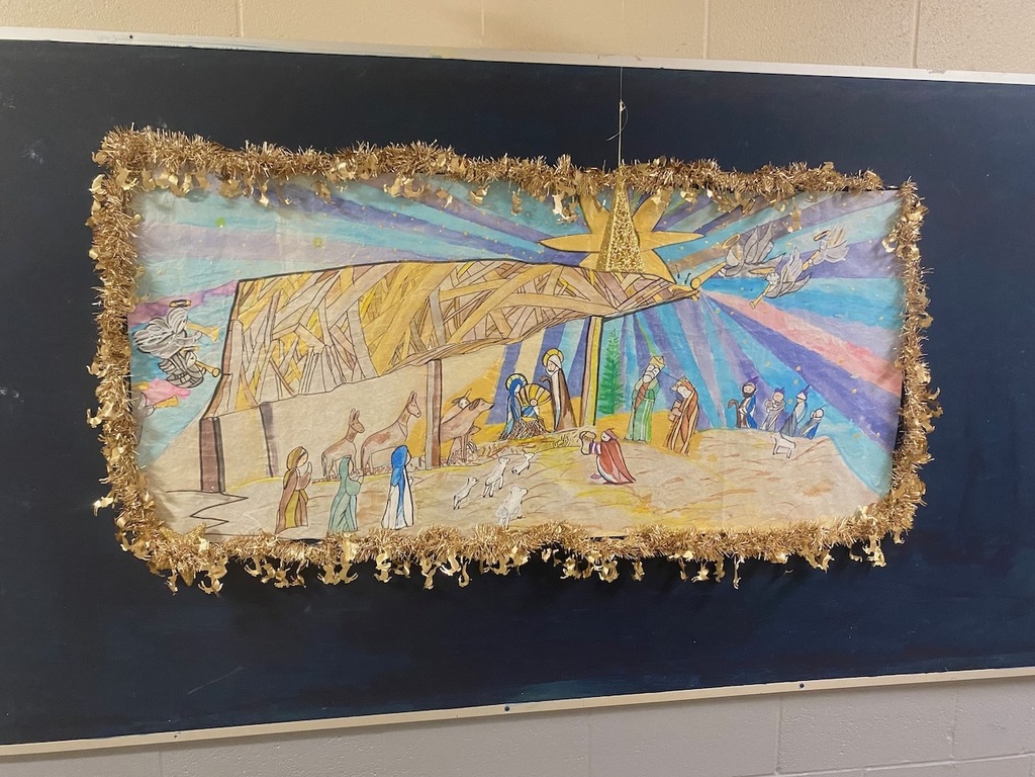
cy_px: 388
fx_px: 777
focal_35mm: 26
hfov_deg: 67.3
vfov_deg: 53.1
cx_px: 518
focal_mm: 4.25
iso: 320
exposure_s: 1/60
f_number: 1.8
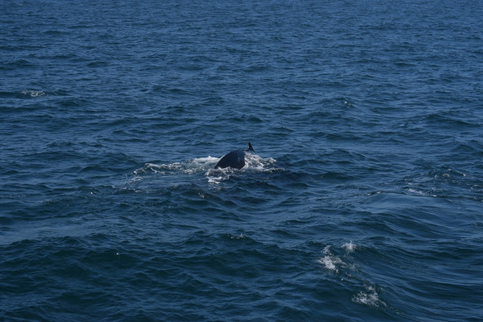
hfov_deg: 24.6
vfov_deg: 16.6
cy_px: 161
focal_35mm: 82
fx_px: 1107
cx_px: 242
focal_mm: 55
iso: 200
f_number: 5.6
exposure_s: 1/1600
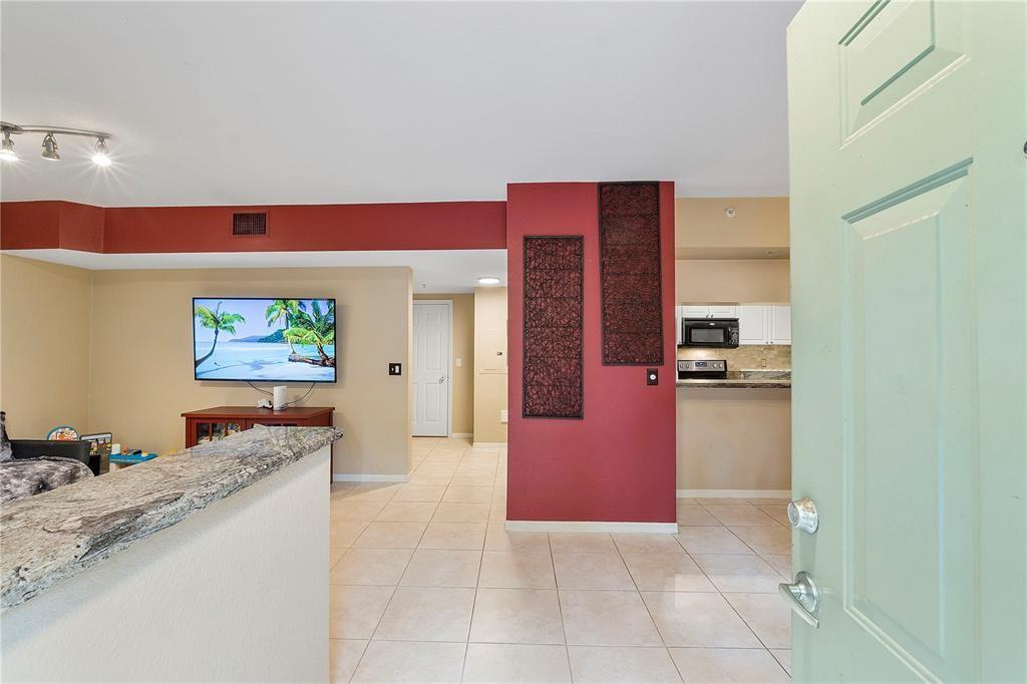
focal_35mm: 15
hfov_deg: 100.4
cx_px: 514
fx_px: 428
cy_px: 342
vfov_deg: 77.3
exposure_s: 1/1.67
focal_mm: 10
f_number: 11
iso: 160
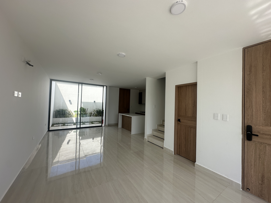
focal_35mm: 14
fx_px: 110
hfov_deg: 102.1
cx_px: 136
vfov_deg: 85.7
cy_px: 102
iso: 40
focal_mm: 2.22
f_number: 2.2
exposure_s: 1/449
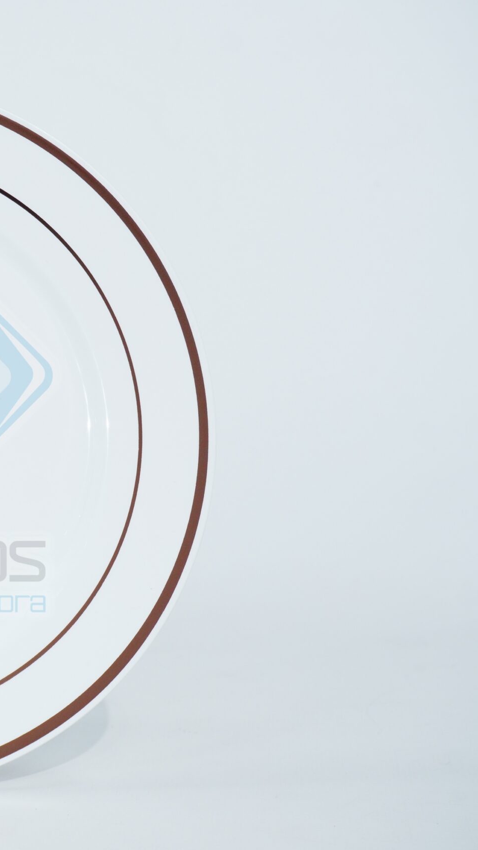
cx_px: -138
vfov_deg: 21.4
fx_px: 2254
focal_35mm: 100
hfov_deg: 11.8
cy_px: 428
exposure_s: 1/45
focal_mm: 42
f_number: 8
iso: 400
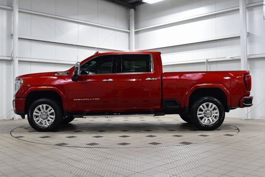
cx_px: 132
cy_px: 88
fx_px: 265
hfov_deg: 53.1
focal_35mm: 36
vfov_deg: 36.9
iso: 1600
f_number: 5.6
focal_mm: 24
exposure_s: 1/60
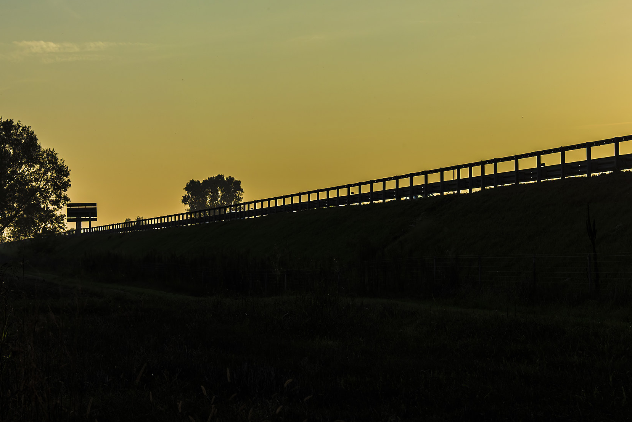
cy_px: 143
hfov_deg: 24.2
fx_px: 1475
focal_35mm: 84
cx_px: 319
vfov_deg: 16.2
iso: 200
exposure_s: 1/4000
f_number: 5
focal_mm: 58
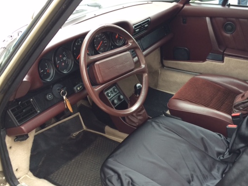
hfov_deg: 51.0
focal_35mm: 36
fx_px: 258
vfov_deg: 39.5
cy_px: 109
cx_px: 151
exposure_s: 1/40
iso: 40
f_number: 2.2
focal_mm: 4.15
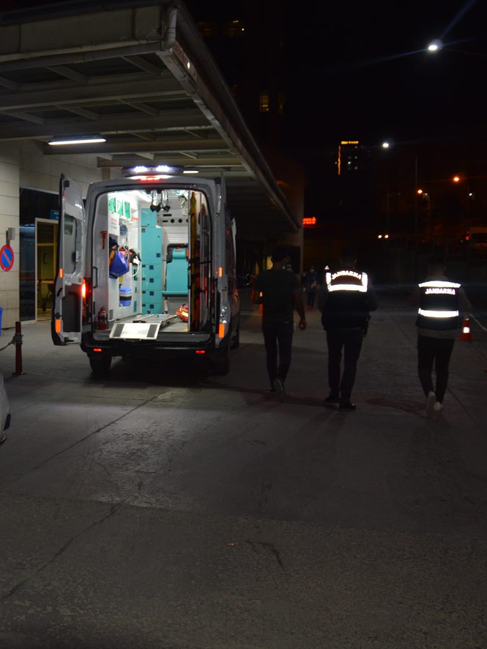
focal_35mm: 40
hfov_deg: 34.3
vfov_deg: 46.8
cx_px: 62
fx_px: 750
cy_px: 322
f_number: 4
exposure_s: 1/60
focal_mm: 18
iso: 400
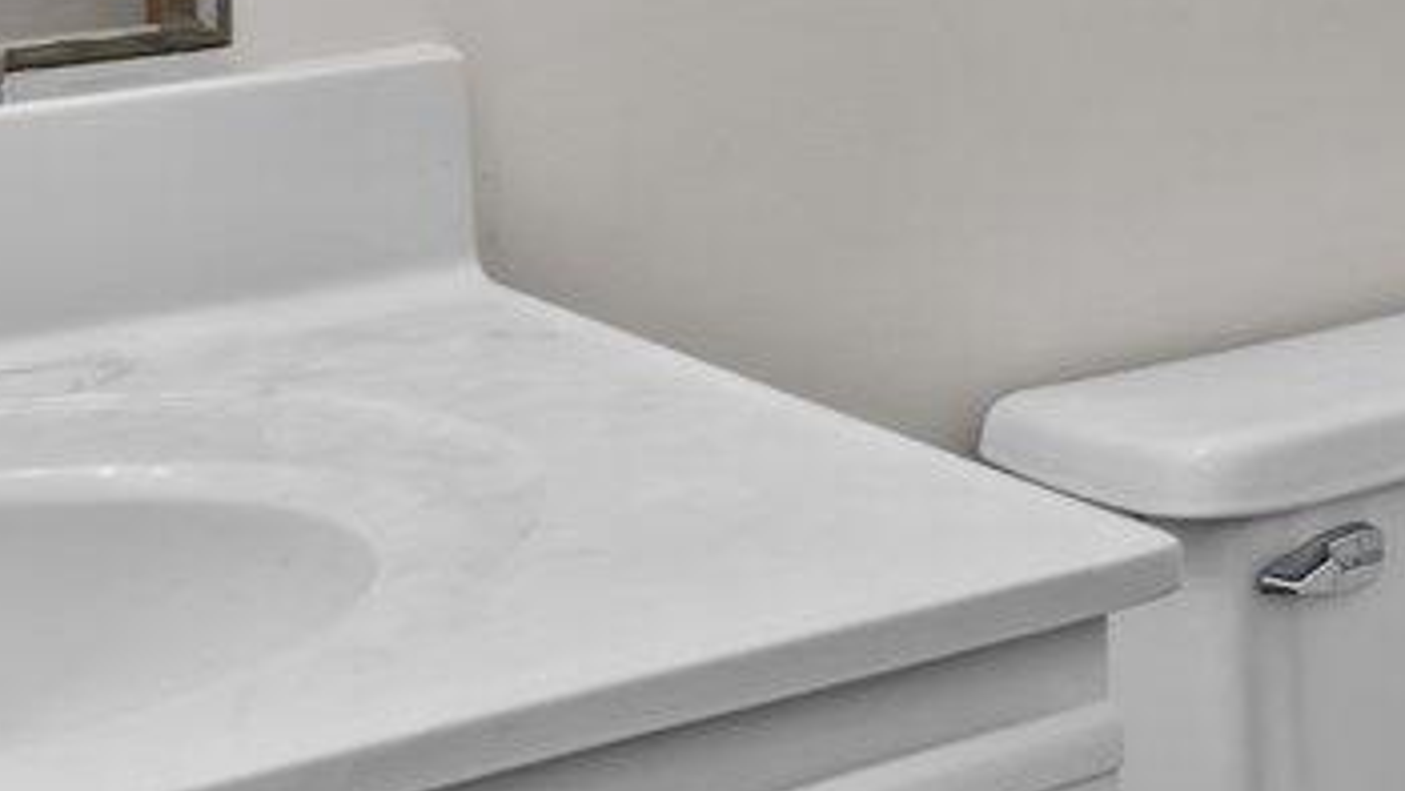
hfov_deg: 20.0
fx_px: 3652
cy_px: -536
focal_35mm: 98
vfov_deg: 11.6
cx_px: 1831
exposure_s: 1/8
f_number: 4
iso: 250
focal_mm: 16
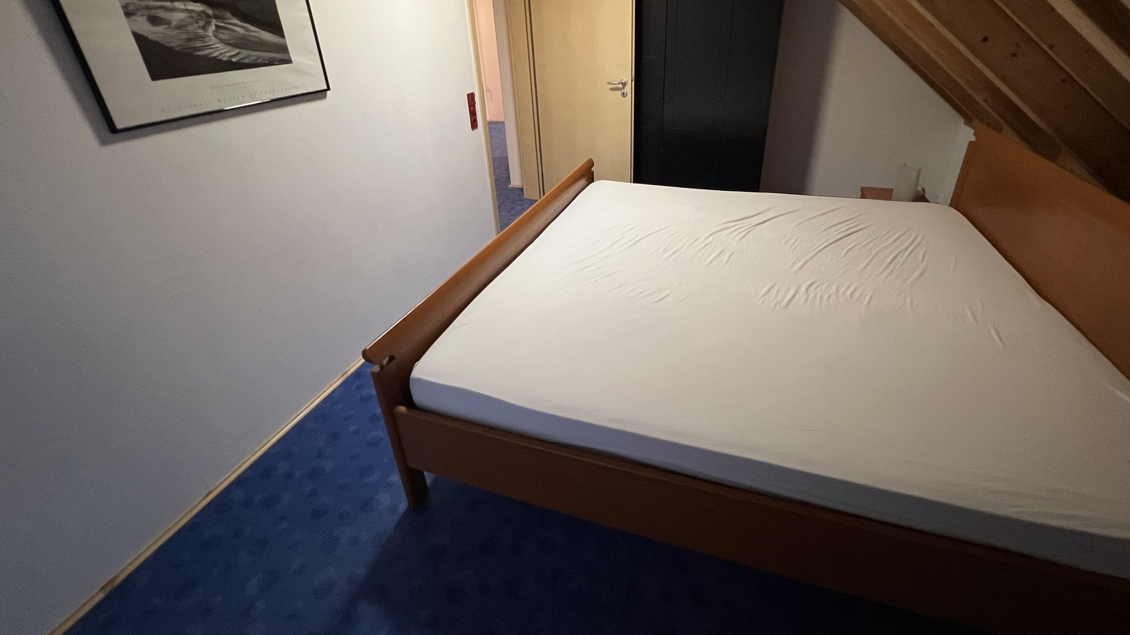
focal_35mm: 15
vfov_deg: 69.8
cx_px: 580
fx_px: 449
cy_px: 254
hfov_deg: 103.0
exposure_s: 1/50
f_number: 1.8
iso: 500
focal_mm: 1.57
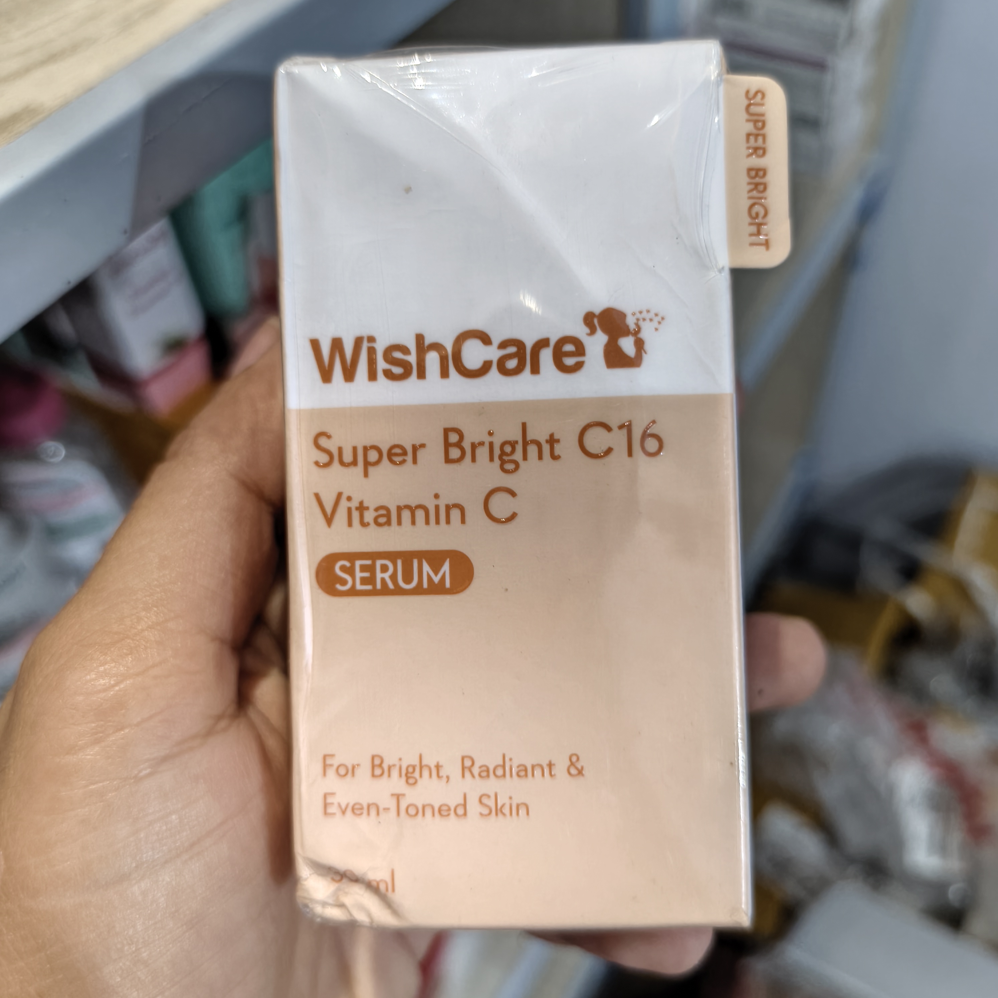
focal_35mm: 29
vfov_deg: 55.6
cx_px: 491
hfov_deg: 55.6
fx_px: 946
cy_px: 504
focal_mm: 5.56
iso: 1141
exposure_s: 1/50
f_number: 1.87
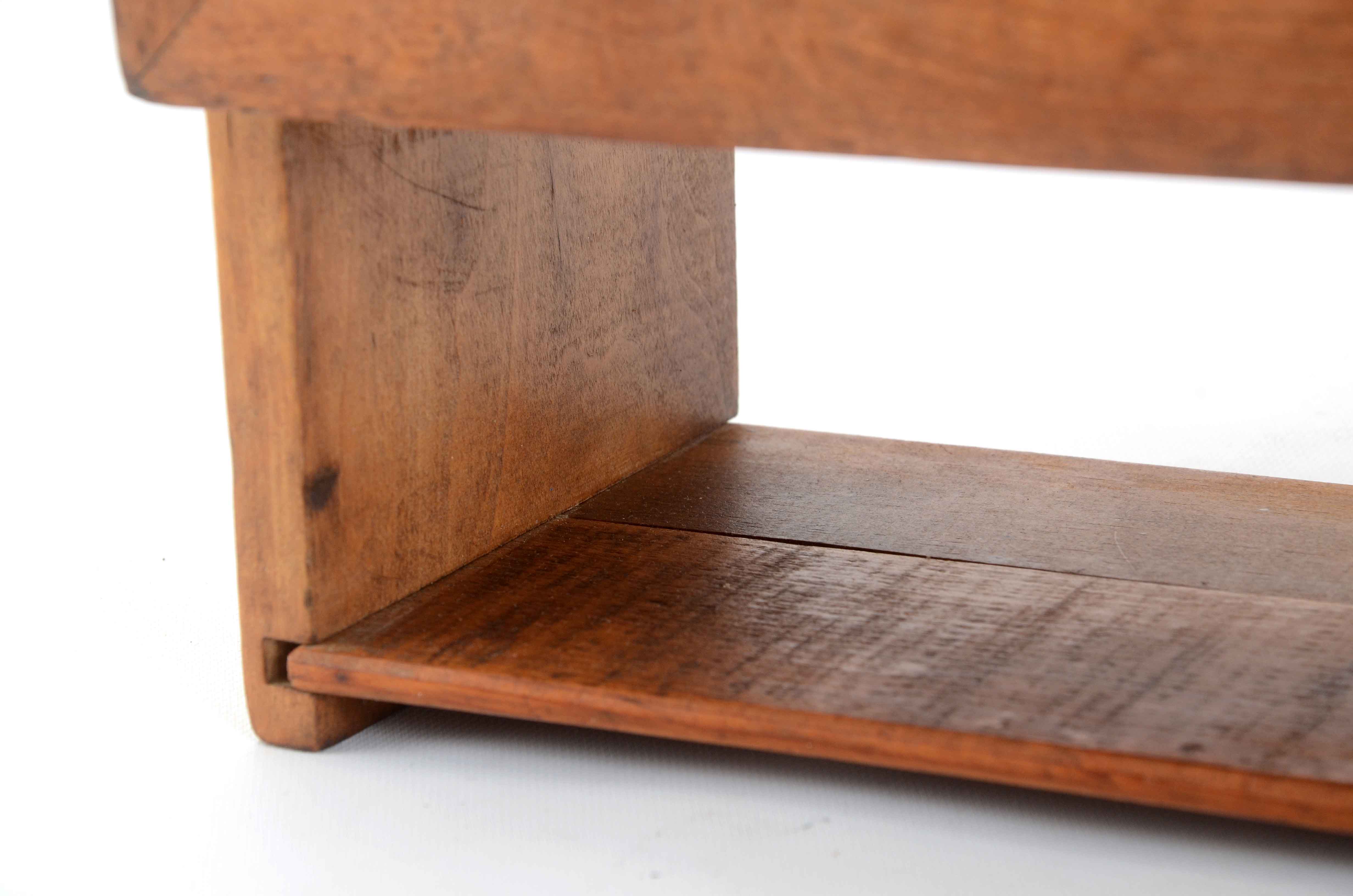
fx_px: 5907
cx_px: 676
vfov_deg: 8.7
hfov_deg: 13.1
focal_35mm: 158
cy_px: 448
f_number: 9
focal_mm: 105
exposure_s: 1/160
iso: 400
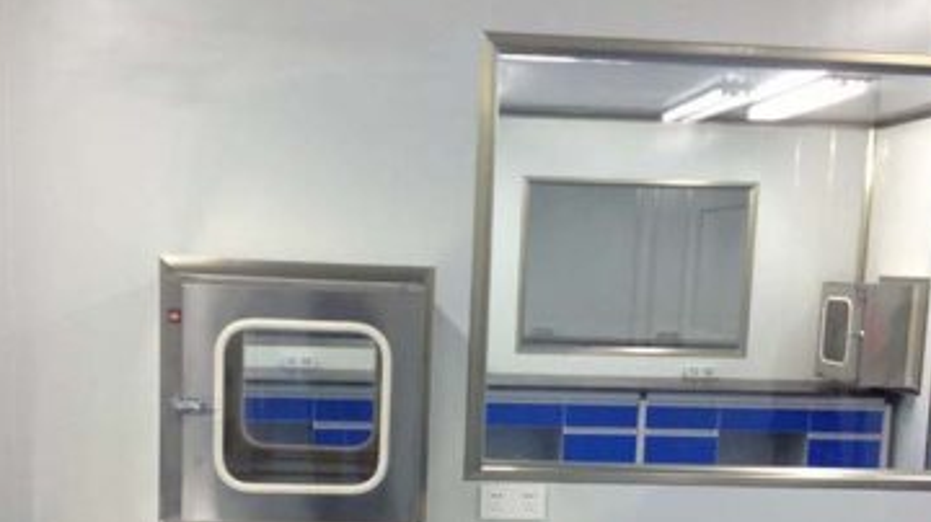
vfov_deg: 22.3
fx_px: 1308
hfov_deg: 39.2
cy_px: 423
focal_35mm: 53
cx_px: 455
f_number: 2.4
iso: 80
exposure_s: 1/20
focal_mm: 4.28
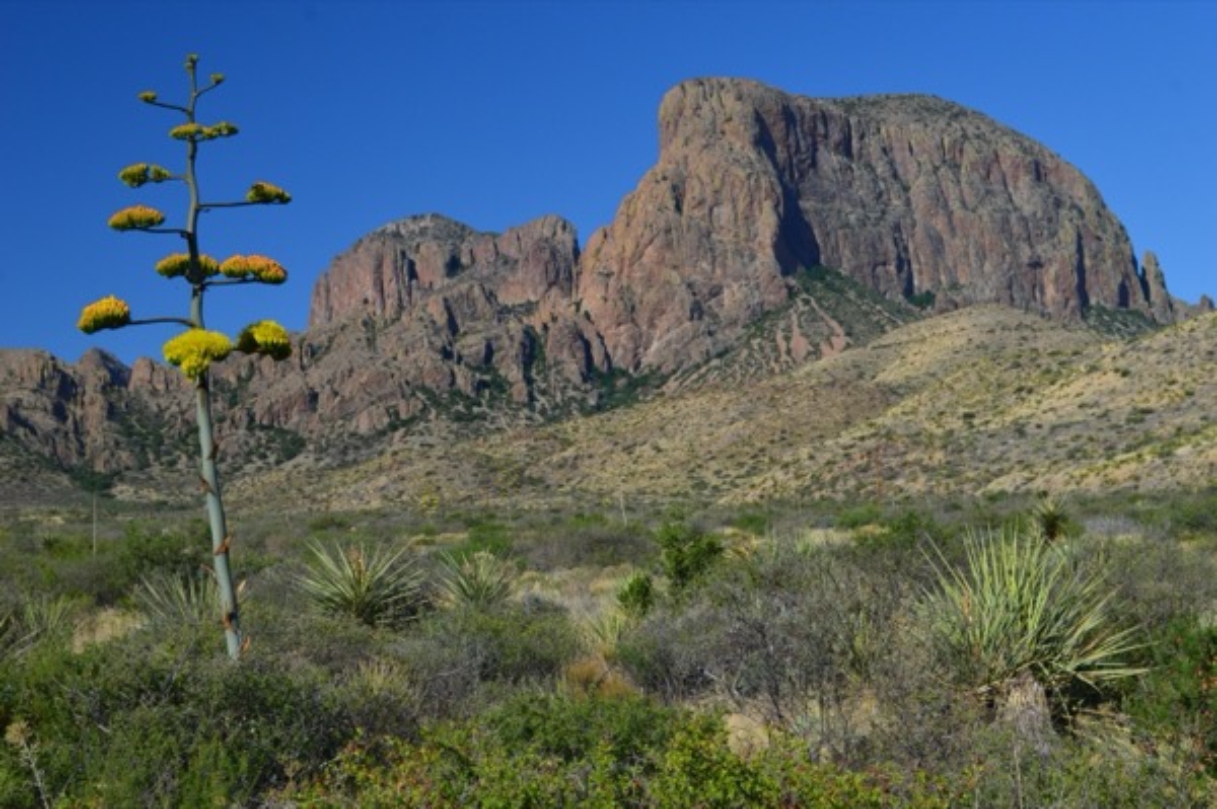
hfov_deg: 30.5
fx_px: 2229
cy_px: 404
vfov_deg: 20.6
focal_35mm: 66
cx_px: 608
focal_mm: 44
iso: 400
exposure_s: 1/320
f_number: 11
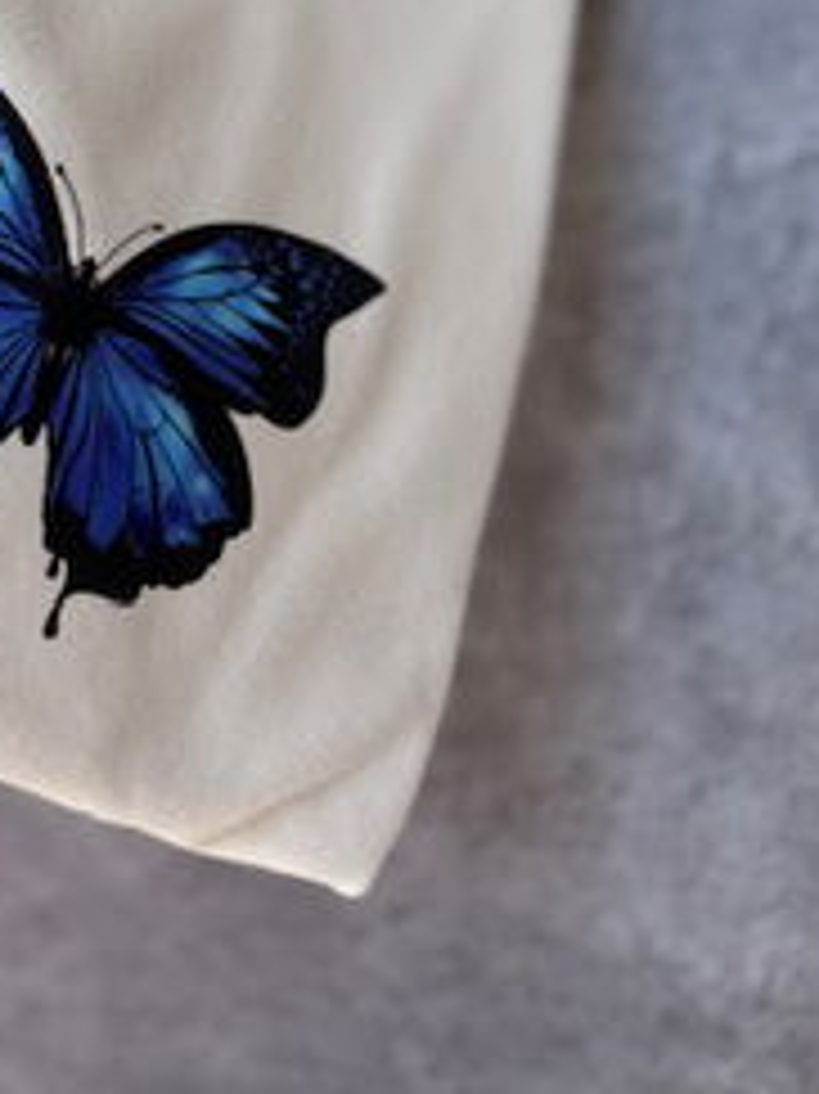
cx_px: 40
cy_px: 97
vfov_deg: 32.1
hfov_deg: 24.7
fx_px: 1800
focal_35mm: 57
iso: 50
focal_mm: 5.96
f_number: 1.6
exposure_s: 1/453
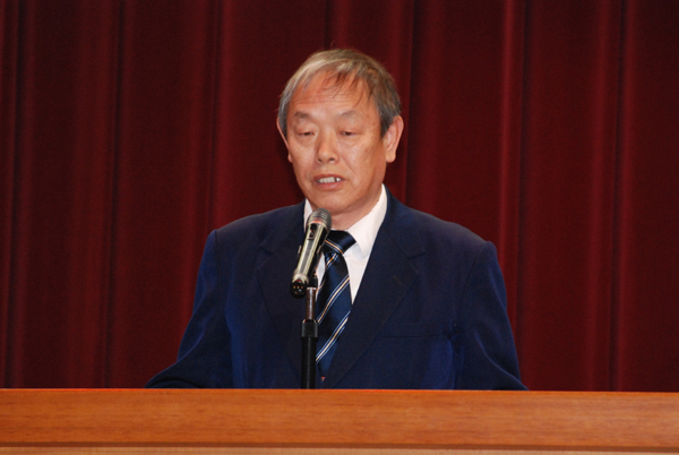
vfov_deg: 5.0
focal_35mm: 278
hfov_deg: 7.4
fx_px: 5242
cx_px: 340
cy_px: 228
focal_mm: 185
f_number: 6.3
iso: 1600
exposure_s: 1/60
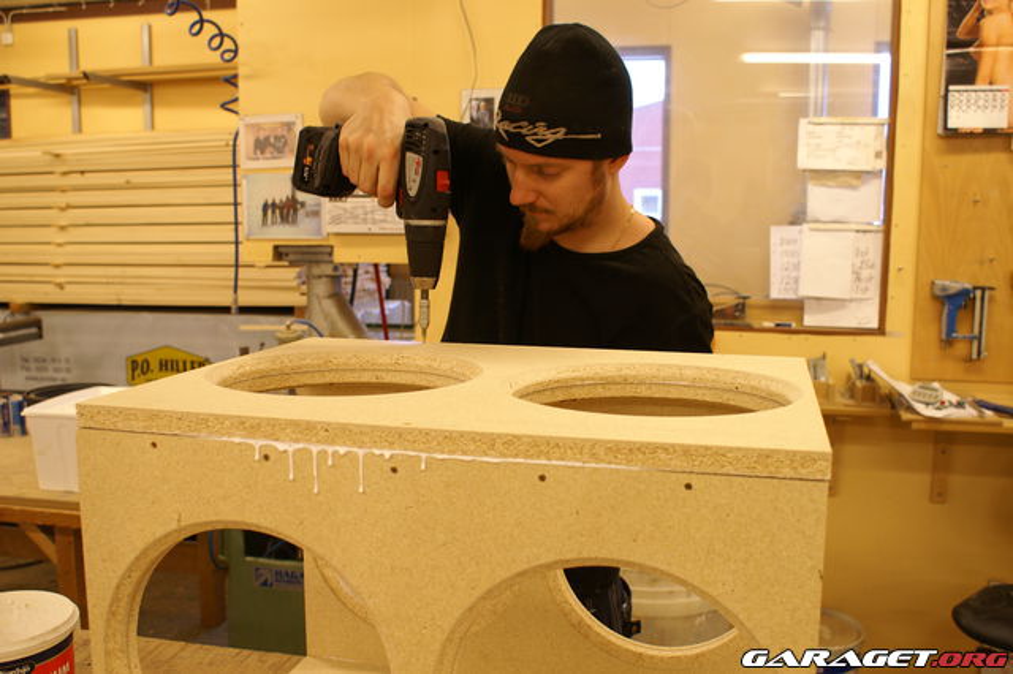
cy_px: 337
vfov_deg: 39.9
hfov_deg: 57.2
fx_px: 928
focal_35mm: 33
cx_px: 506
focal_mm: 22
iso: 320
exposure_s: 1/40
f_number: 4
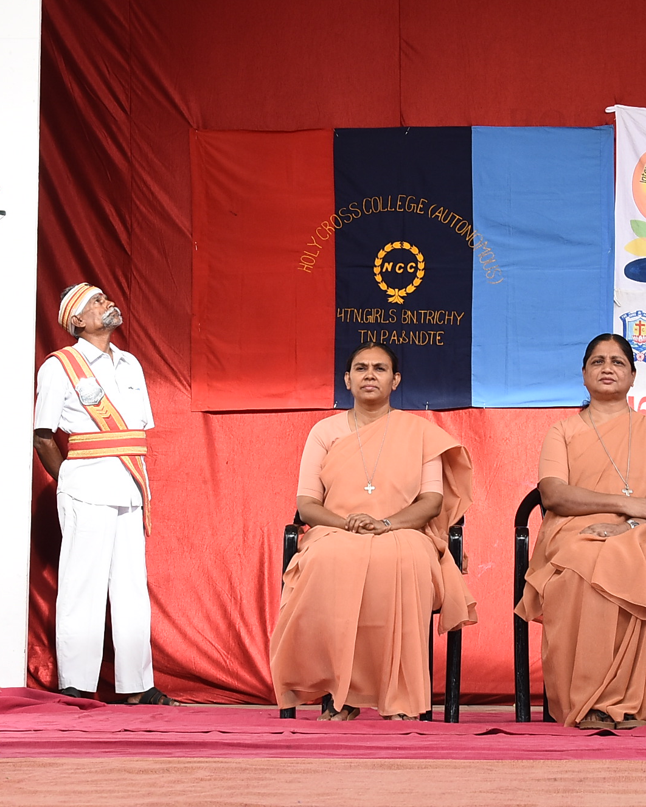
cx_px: 533
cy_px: 369
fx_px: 2580
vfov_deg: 17.8
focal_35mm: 108
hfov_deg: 14.2
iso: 400
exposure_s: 1/125
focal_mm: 34
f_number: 7.1
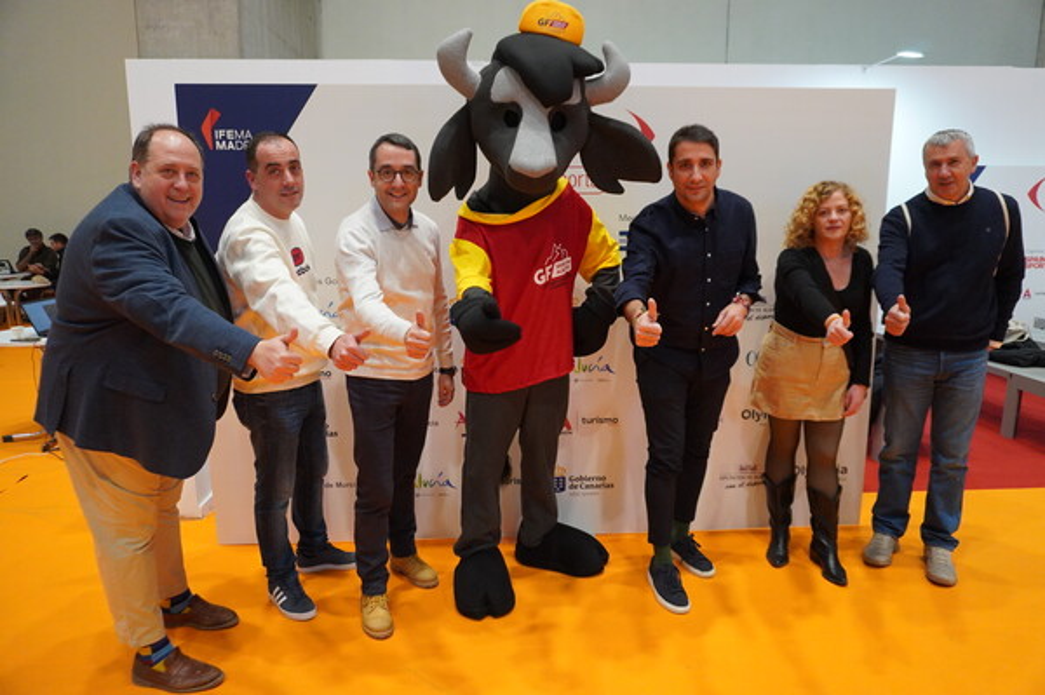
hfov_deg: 73.8
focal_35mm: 24
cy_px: 348
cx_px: 522
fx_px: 696
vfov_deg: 53.1
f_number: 4
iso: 2000
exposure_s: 1/160
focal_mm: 16
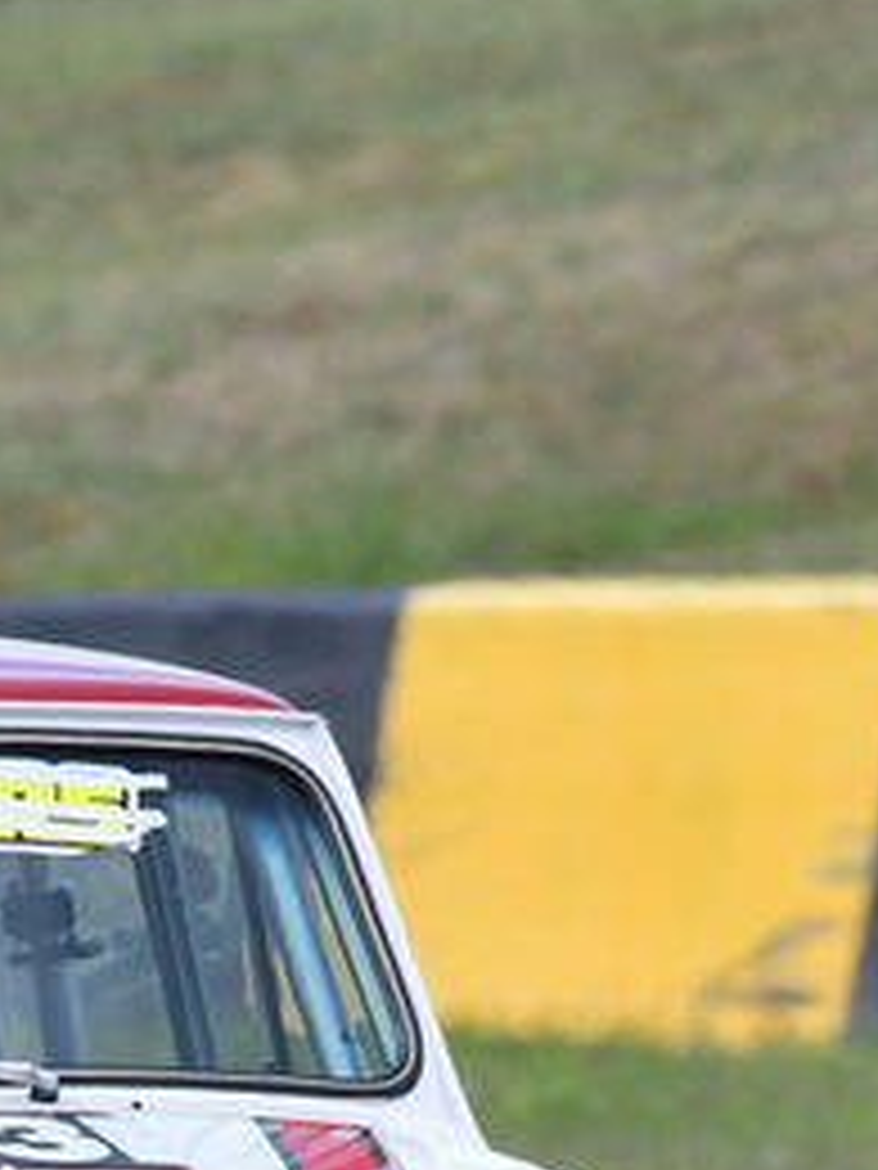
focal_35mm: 2217
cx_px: -158
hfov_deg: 0.7
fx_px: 74976
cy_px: 1098
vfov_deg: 0.9
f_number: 10
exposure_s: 1/640
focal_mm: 500
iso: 640
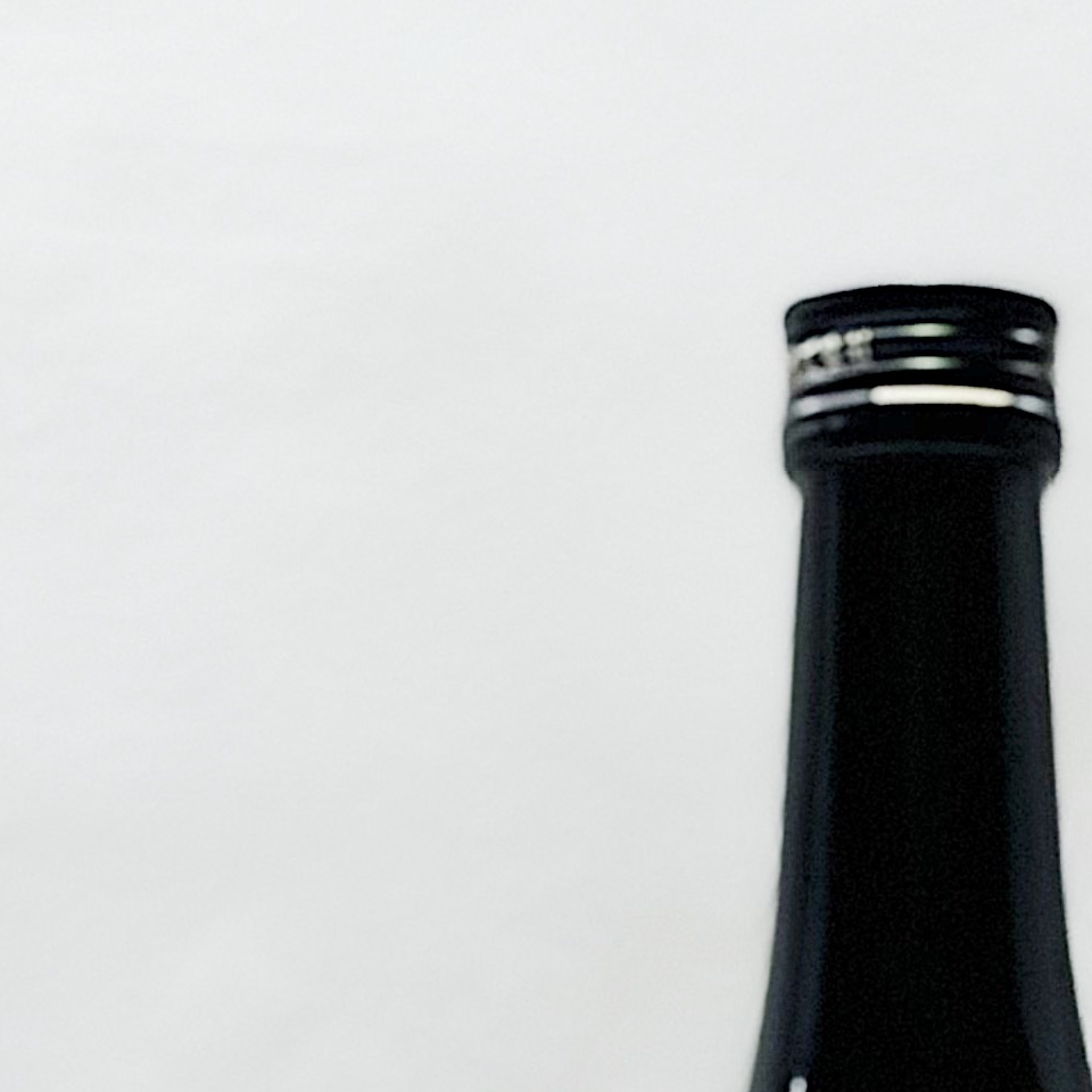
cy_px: 1608
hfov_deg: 9.0
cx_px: 878
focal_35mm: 193
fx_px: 6888
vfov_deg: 8.9
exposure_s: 1/100
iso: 64
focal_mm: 6
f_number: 2
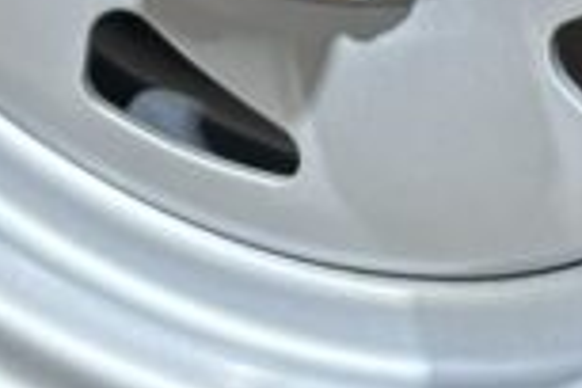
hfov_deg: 10.9
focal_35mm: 188
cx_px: 428
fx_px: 3039
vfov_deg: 7.0
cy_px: -426
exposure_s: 1/60
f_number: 1.6
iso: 250
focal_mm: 5.96
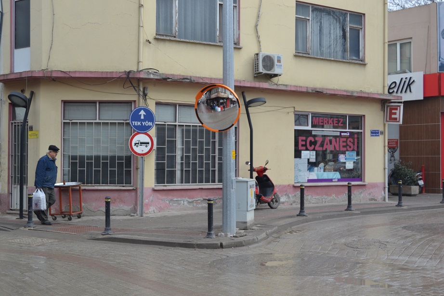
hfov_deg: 38.9
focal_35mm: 51
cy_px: 148
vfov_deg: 26.5
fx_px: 629
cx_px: 222
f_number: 6.3
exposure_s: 1/160
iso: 100
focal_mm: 34
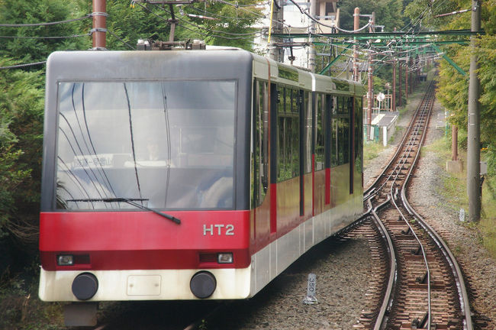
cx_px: 248
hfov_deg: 12.1
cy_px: 165
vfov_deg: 8.1
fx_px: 2333
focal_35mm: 170
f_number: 8
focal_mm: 113
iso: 800
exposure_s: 1/200
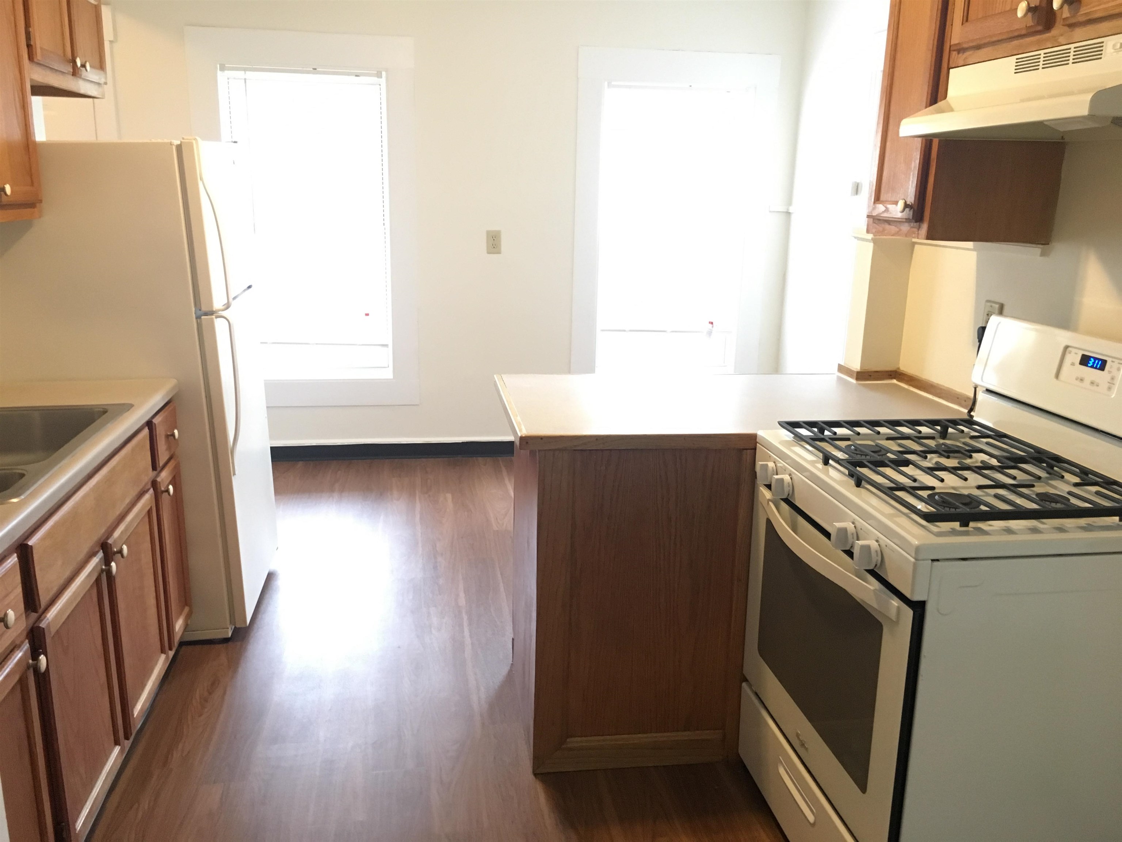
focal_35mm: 29
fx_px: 940
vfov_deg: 48.2
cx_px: 561
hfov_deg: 61.7
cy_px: 421
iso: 200
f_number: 2.2
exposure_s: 1/24
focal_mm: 4.15
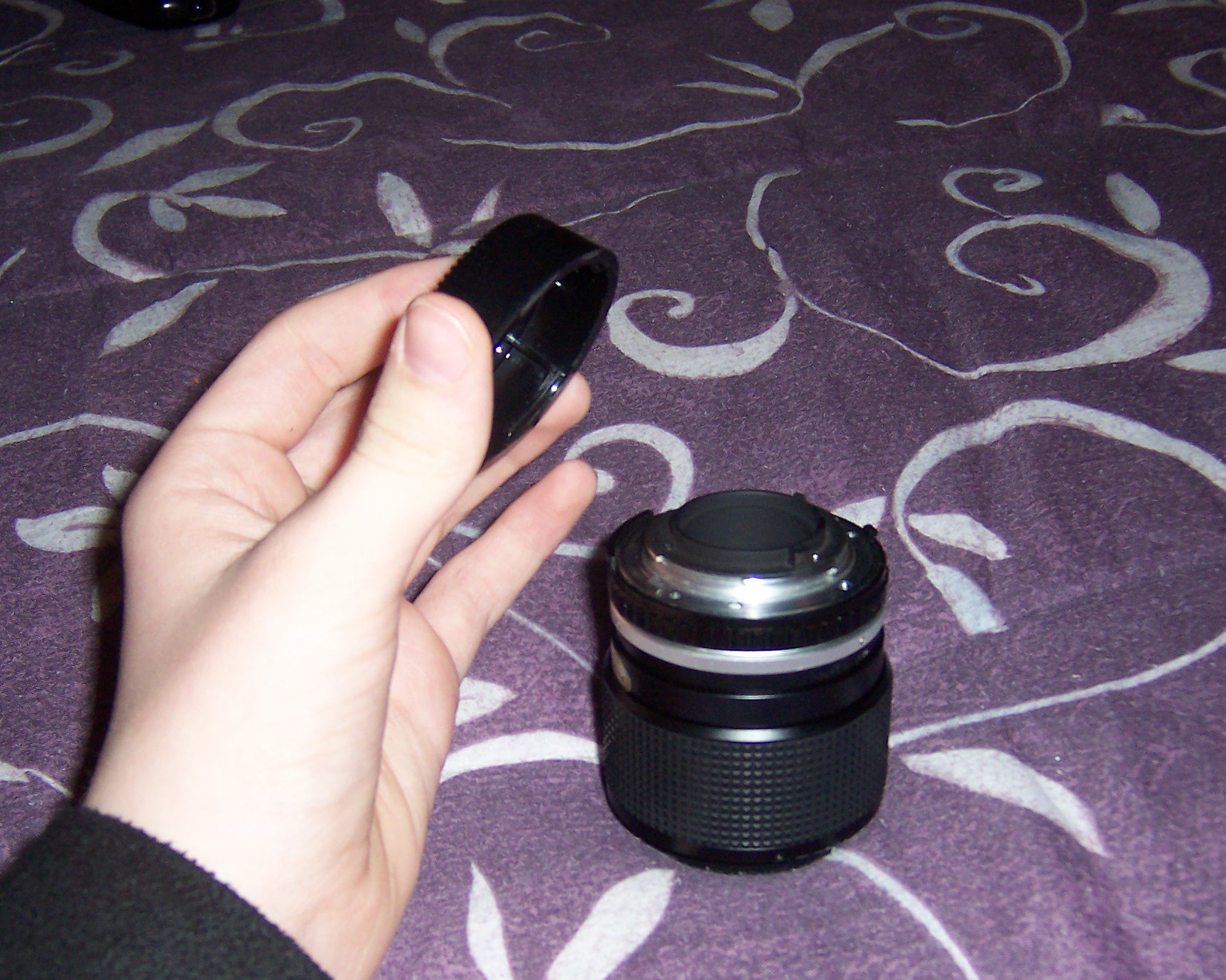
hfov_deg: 42.9
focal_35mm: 43
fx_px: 1560
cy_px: 587
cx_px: 631
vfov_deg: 34.8
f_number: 2.8
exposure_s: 1/60
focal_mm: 5.5
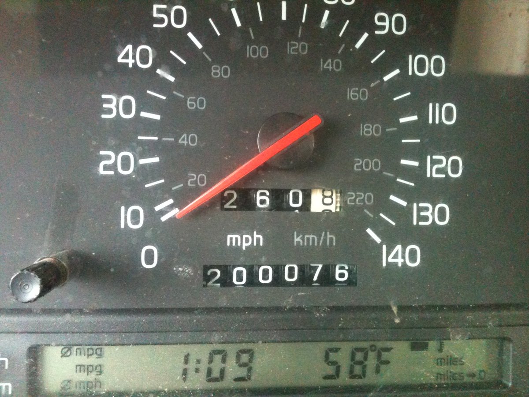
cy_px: 198
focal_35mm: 35
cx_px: 264
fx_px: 535
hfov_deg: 52.6
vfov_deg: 40.7
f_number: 2.8
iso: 500
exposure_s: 1/15
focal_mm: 3.85
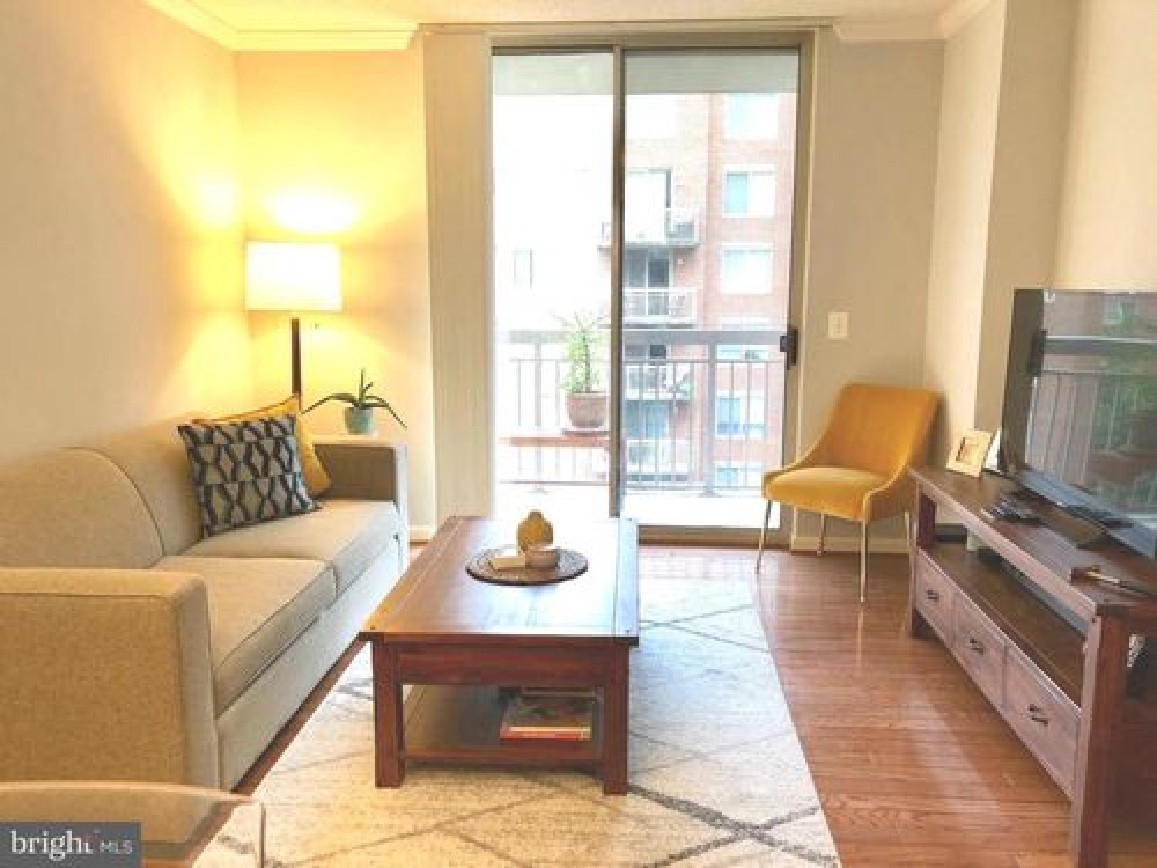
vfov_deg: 49.7
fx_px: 936
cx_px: 578
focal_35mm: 28
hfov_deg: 63.4
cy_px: 434
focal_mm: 4
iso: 40
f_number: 1.8
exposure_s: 1/20
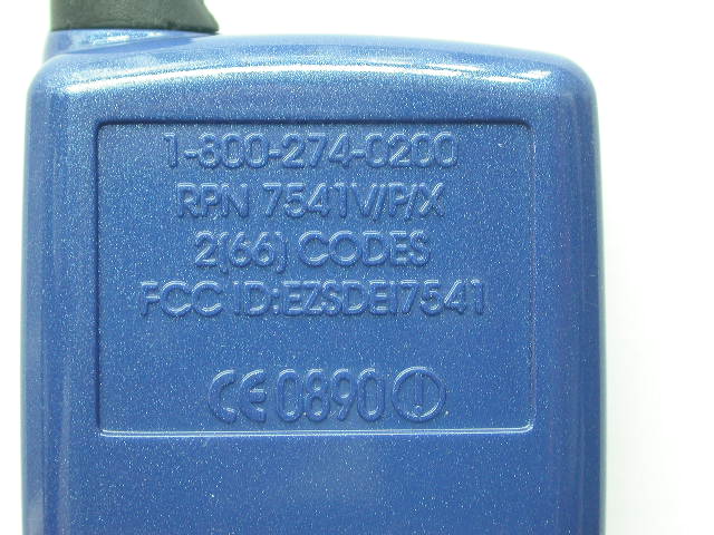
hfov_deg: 17.6
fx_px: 2310
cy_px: 268
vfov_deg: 13.2
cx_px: 357
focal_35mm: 112
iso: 100
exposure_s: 1/16.4
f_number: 4.2
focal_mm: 23.3
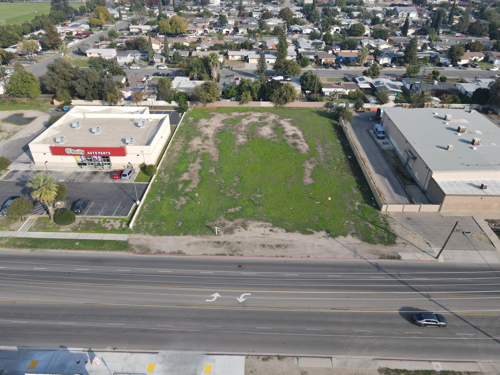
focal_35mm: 24
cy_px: 188
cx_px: 250
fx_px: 347
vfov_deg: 56.8
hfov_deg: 71.6
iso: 100
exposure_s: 1/320
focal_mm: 4.5
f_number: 2.8
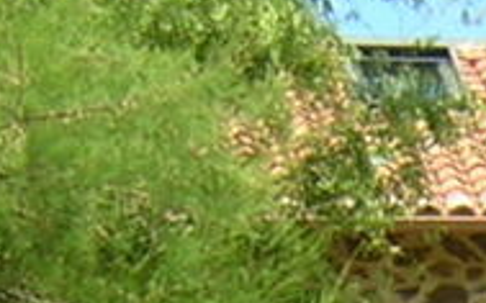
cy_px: 521
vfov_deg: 5.4
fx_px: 3204
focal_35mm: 242
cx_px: 828
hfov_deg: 8.4
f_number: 5.2
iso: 100
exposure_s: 1/200
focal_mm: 4.7
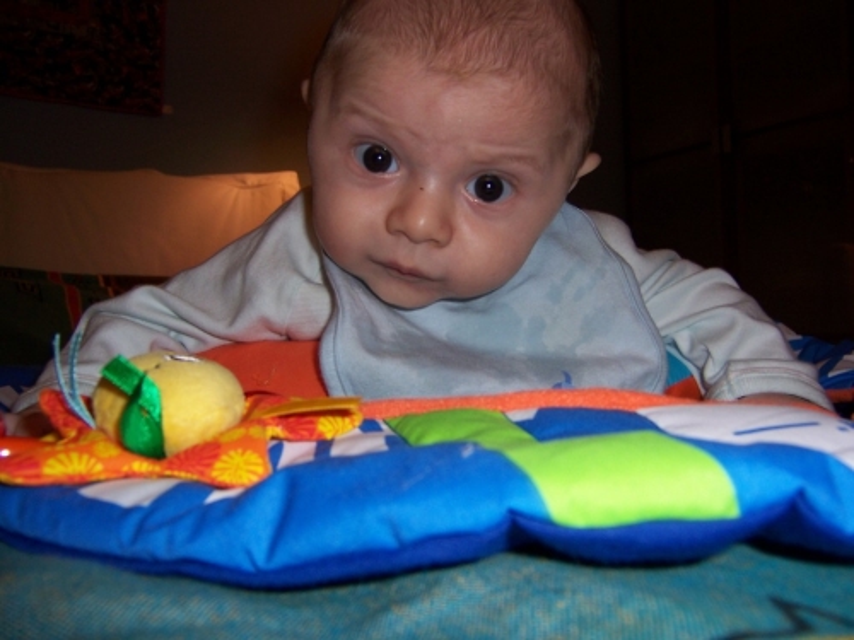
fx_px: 814
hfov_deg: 55.4
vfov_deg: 42.9
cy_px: 320
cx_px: 427
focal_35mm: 33
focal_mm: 5.5
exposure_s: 1/60
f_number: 2.8
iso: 80
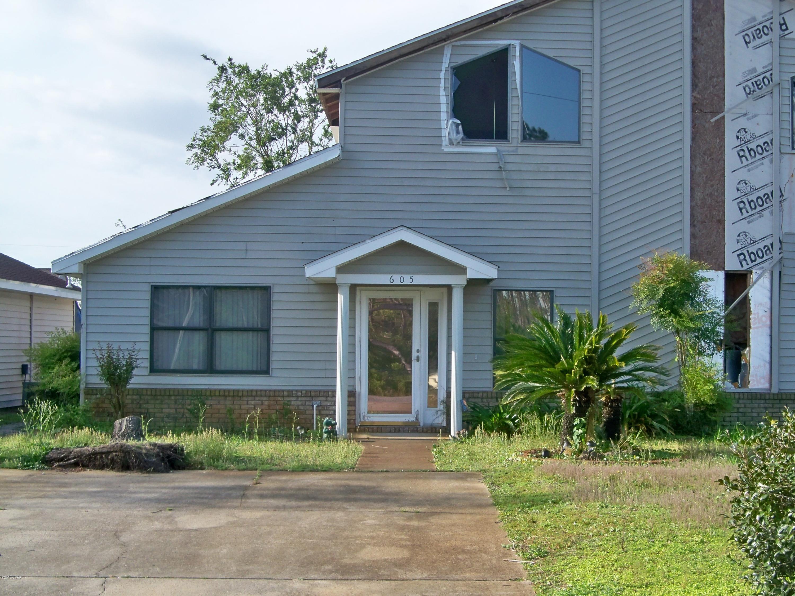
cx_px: 398
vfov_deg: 34.3
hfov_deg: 44.8
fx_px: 965
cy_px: 298
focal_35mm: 42
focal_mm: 7.5
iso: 80
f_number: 3.7
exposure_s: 1/400
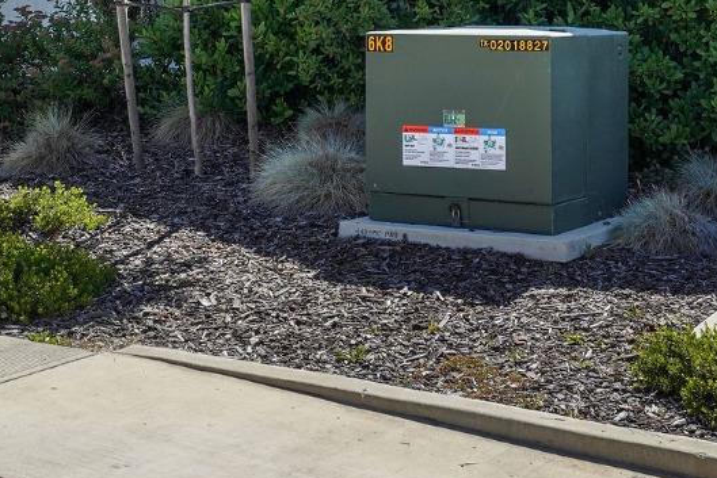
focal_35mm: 85
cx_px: 382
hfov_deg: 23.9
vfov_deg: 15.7
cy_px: -40
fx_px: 1693
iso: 400
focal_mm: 30
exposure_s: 1/500
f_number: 8
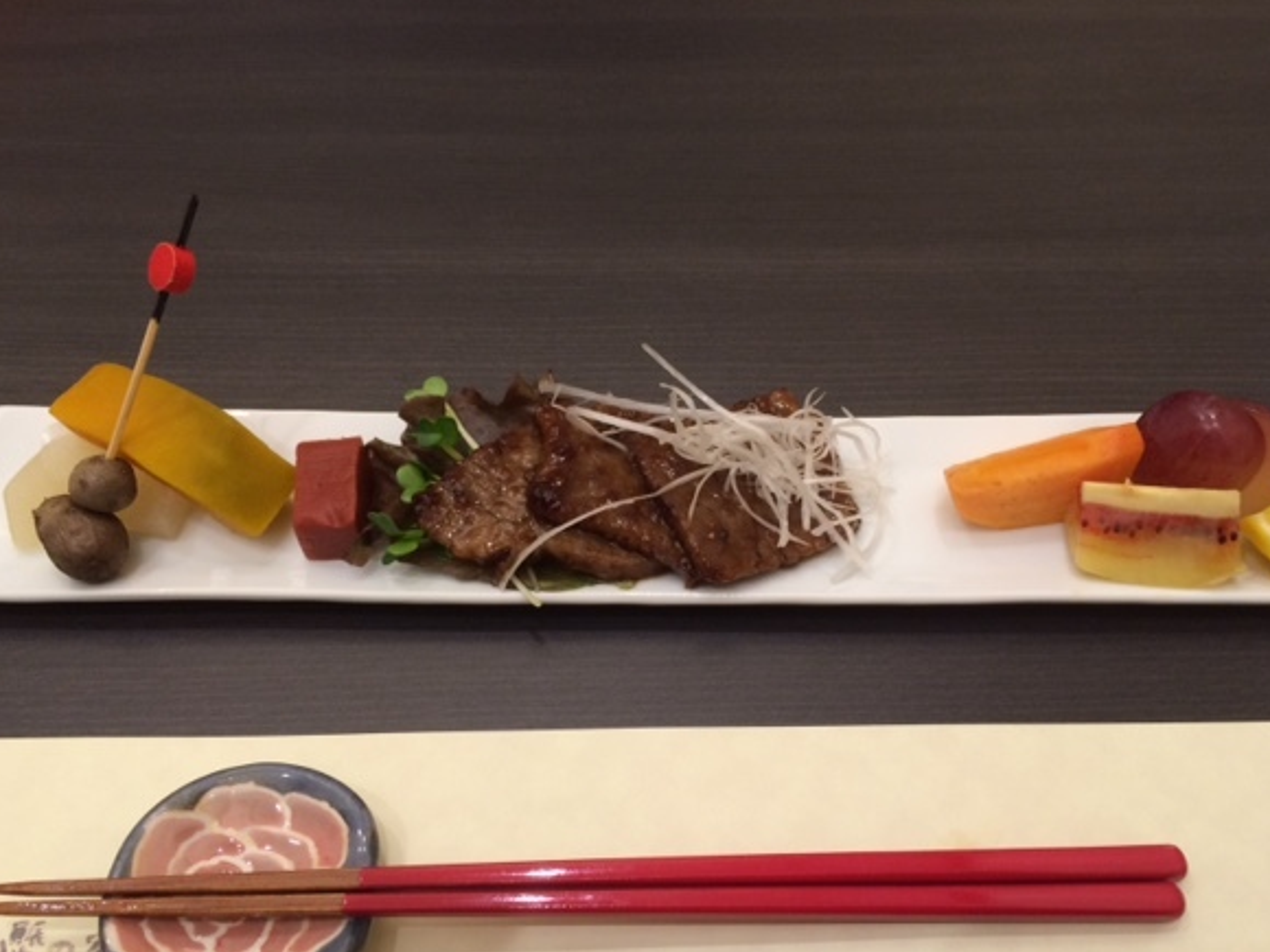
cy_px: 510
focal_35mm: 32
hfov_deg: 56.8
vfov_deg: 44.1
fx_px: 1174
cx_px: 666
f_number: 2.2
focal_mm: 4.15
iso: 100
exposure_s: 1/30
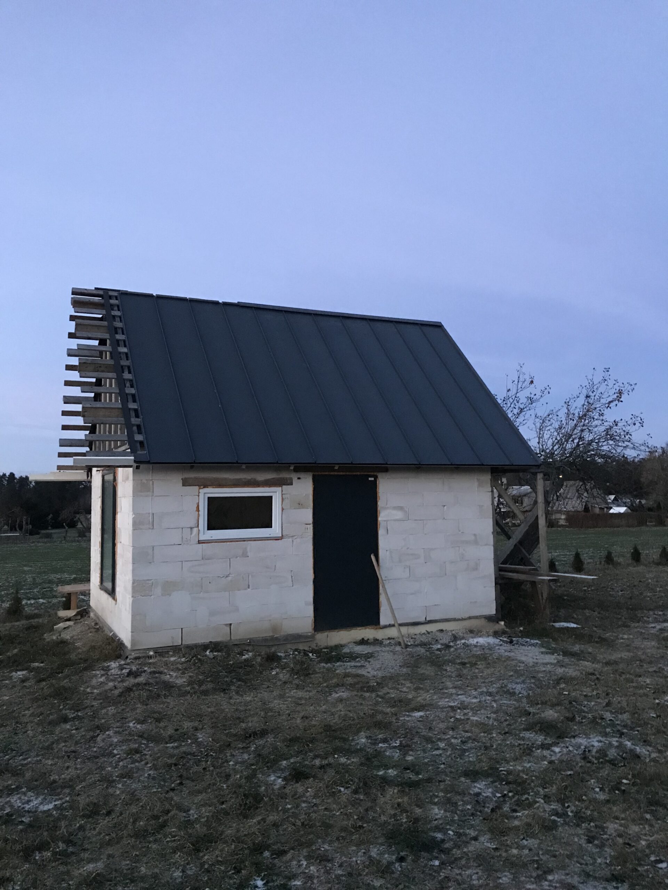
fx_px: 720
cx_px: 334
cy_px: 445
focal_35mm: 28
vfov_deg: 63.4
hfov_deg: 49.7
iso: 100
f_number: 1.8
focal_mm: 3.99
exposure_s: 1/4
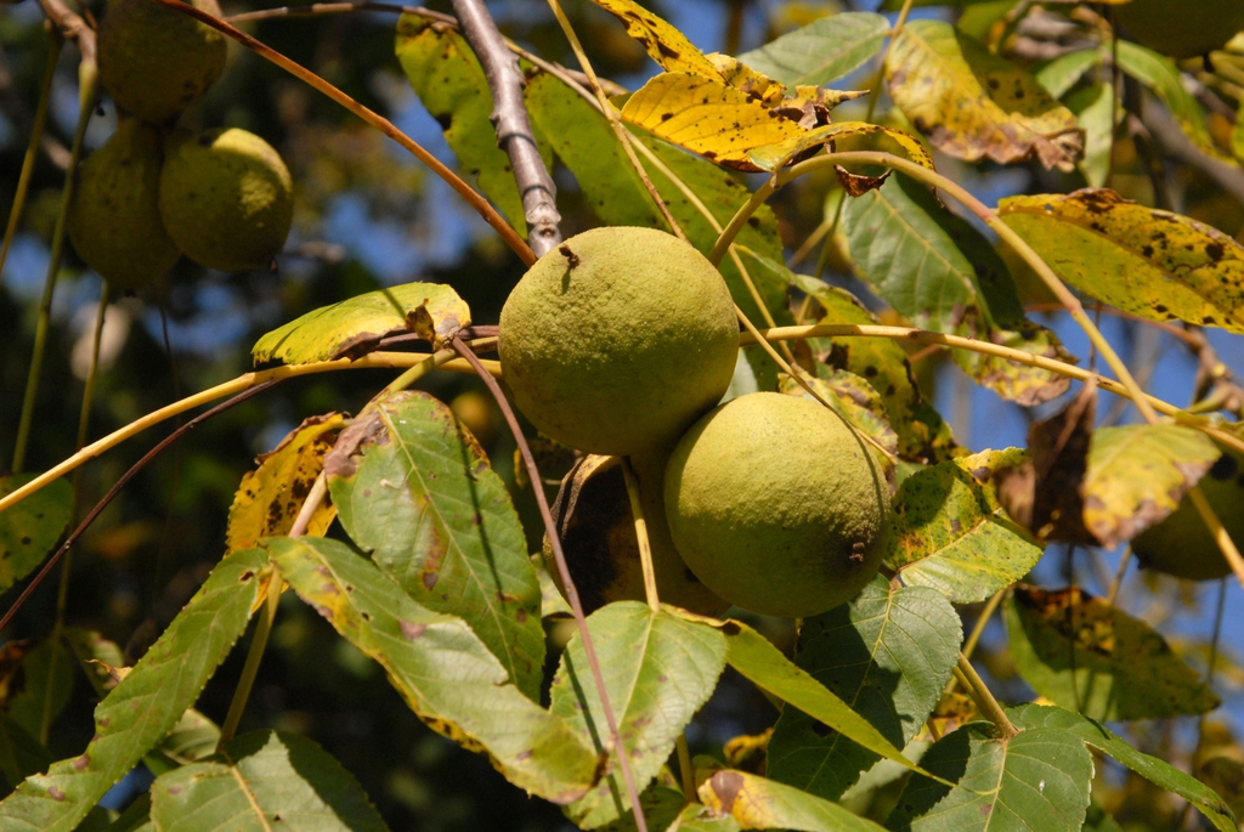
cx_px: 622
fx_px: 4773
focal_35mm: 138
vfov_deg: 10.0
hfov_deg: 14.8
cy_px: 416
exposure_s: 1/400
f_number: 10
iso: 400
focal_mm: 92
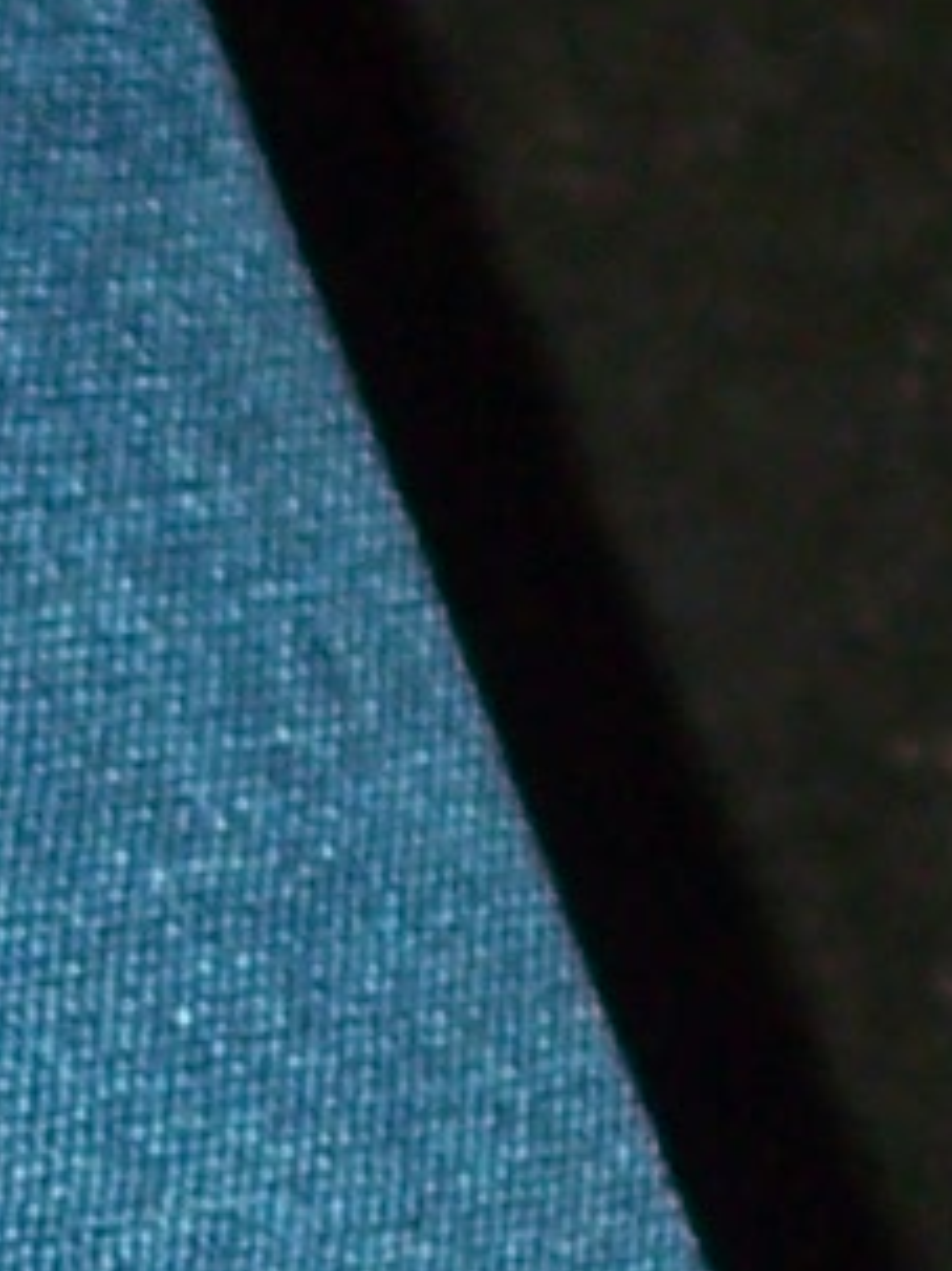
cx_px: -558
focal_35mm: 403
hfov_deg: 3.7
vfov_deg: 4.9
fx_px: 14788
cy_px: 1808
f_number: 3.2
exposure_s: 1/80
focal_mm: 8.7
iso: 80
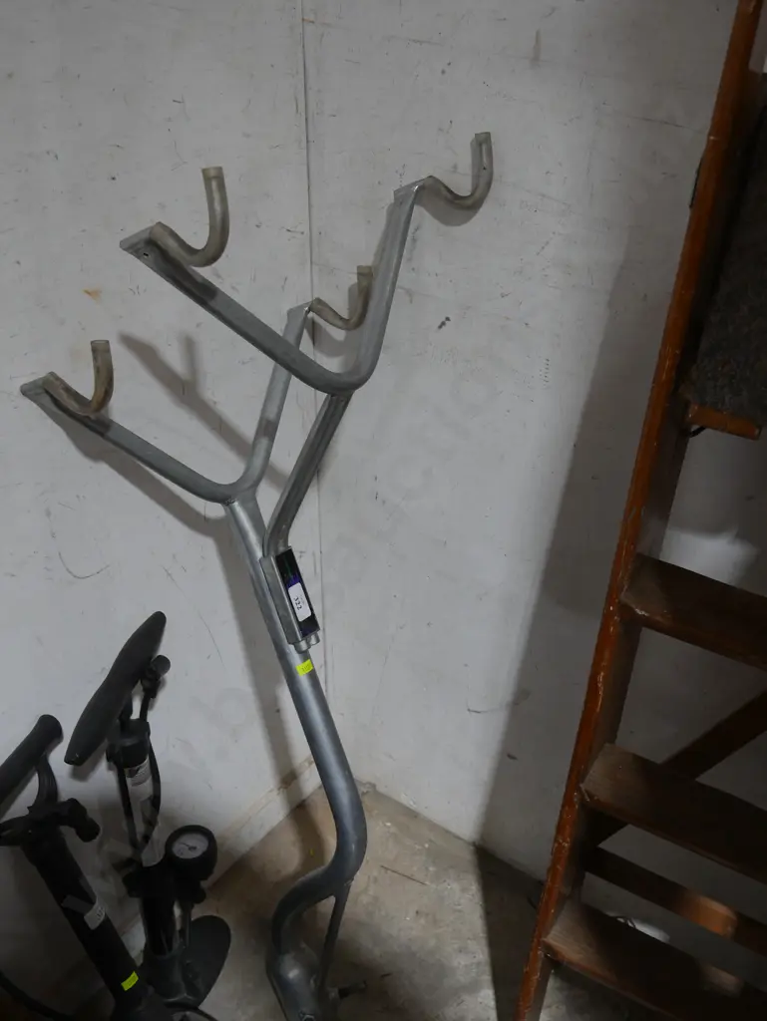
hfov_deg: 36.0
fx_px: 1181
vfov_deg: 46.8
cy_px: 510
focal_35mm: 40
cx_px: 384
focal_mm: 20
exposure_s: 1/60
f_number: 4.5
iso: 640
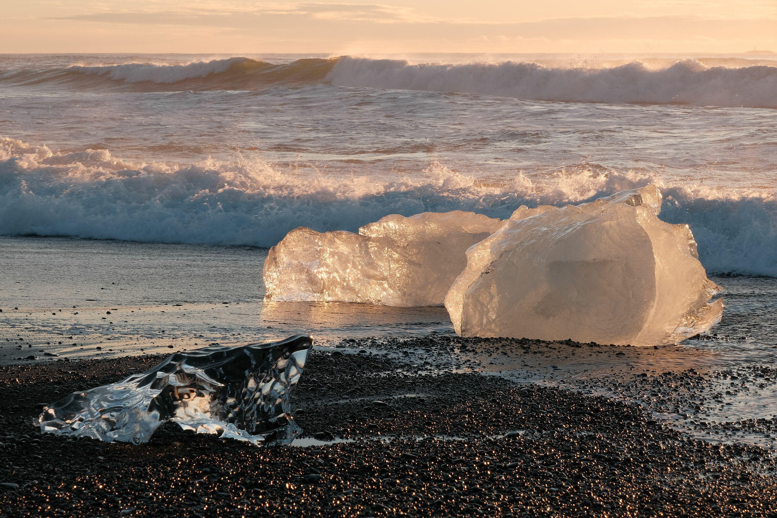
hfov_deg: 18.3
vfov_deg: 12.2
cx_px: 388
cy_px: 259
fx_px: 2417
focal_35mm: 112
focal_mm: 74.4
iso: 640
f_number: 14
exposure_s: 1/125
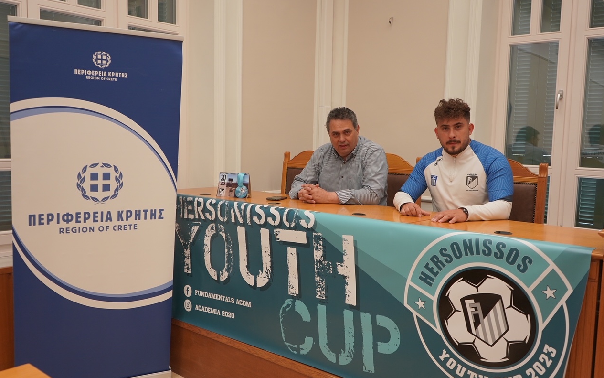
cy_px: 194
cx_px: 304
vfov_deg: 39.4
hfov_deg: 59.6
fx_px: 527
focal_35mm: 32
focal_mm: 31
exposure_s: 1/160
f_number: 4
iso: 400
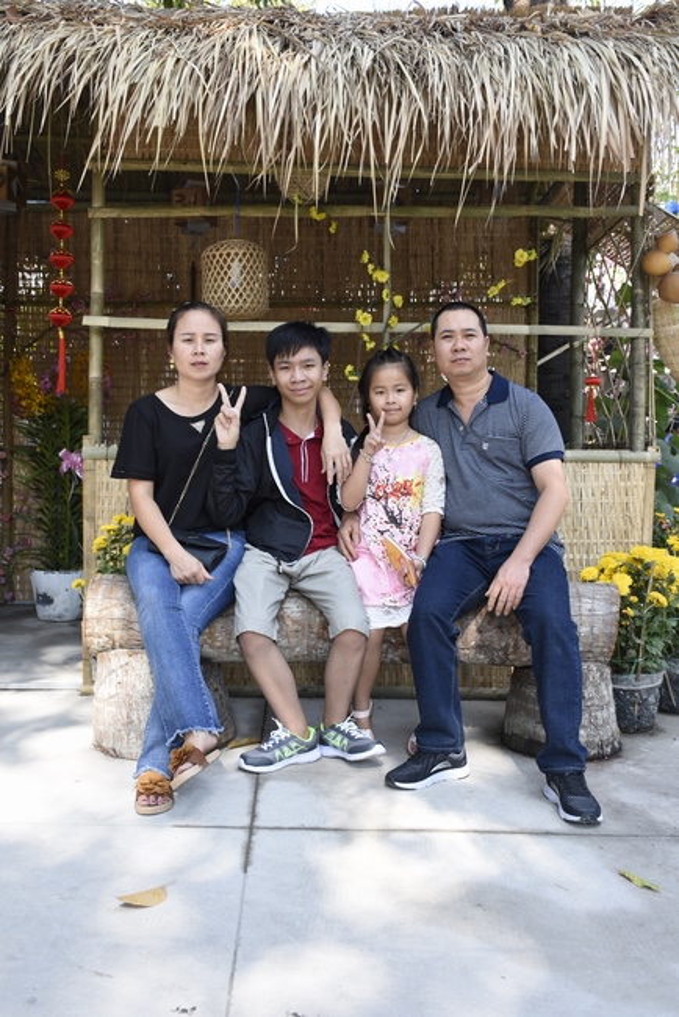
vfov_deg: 55.1
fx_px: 975
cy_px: 508
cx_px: 340
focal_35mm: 34
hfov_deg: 38.4
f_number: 5.6
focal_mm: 23
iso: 200
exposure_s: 1/125
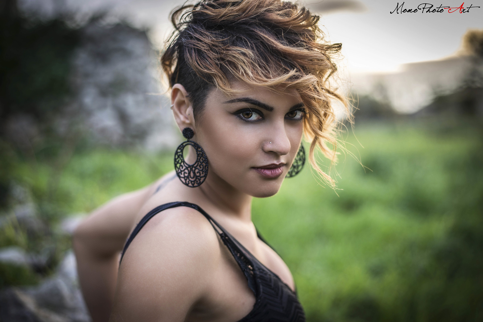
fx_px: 671
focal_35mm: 50
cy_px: 161
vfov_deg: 27.0
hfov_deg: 39.6
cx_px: 242
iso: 100
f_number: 2.5
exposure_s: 1/160
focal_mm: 50
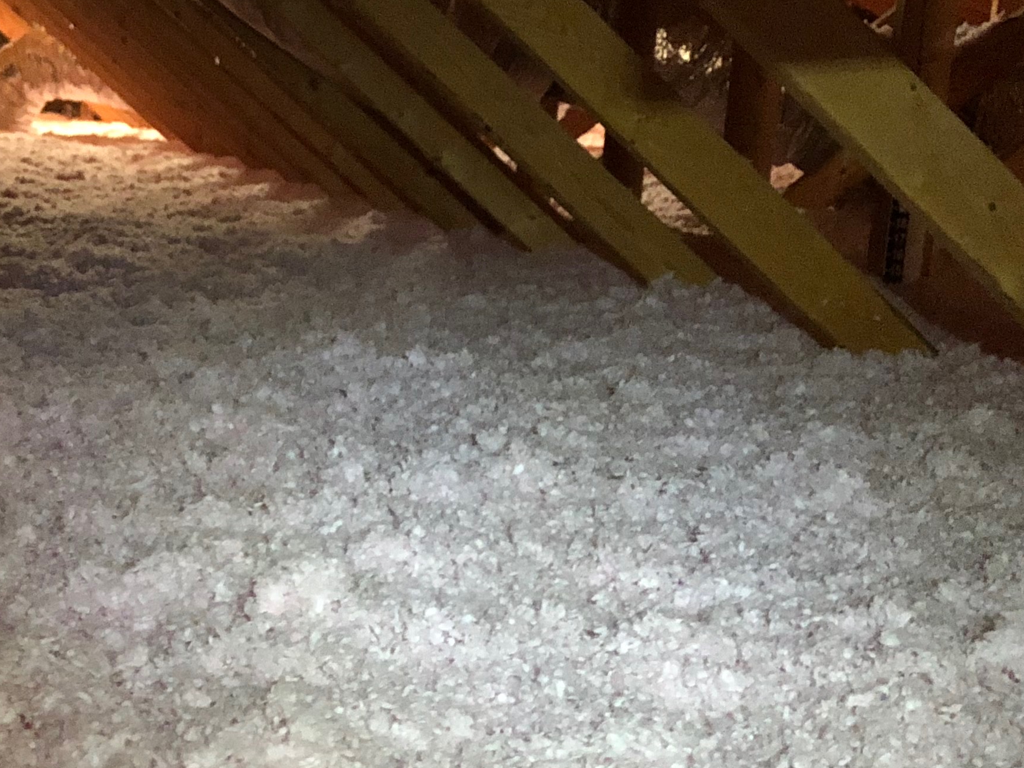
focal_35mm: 65
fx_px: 1923
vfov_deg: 22.6
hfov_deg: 28.3
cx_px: 40
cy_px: 408
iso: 250
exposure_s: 1/4
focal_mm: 3.99
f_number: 1.8
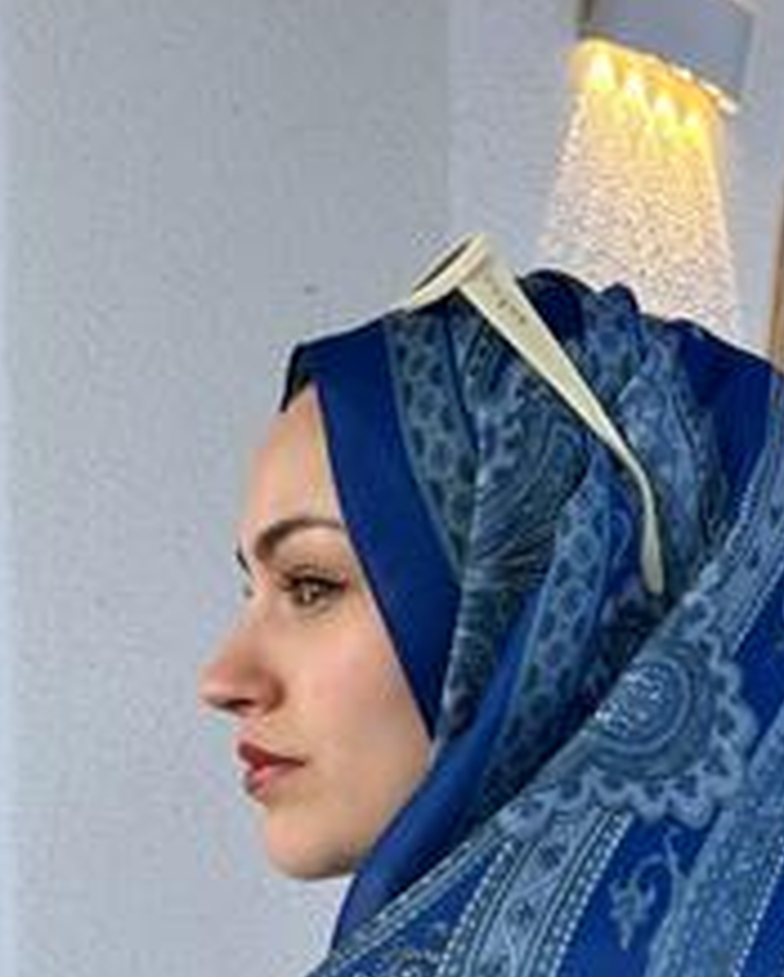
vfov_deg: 29.4
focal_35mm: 62
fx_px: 1795
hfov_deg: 24.4
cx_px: 591
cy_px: 854
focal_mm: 5.7
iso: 40
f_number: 1.5
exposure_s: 1/224
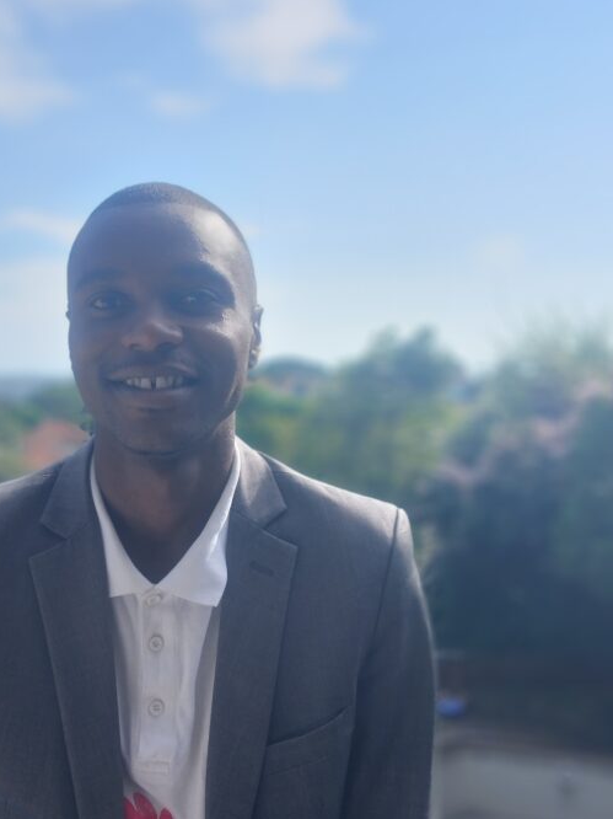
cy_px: 430
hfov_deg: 35.7
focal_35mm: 40
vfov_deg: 46.8
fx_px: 945
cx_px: 230
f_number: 1.8
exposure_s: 1/245
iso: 20
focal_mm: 3.98
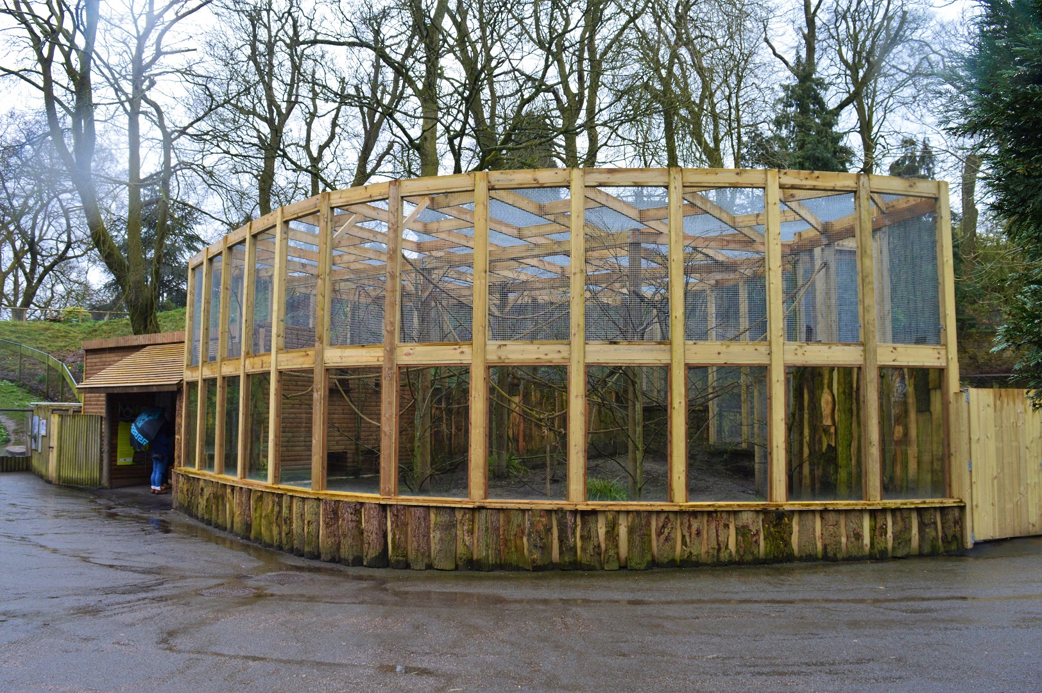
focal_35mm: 27
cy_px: 346
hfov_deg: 67.4
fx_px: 781
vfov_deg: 47.9
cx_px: 521
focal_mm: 18
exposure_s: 1/125
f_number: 9
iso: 400
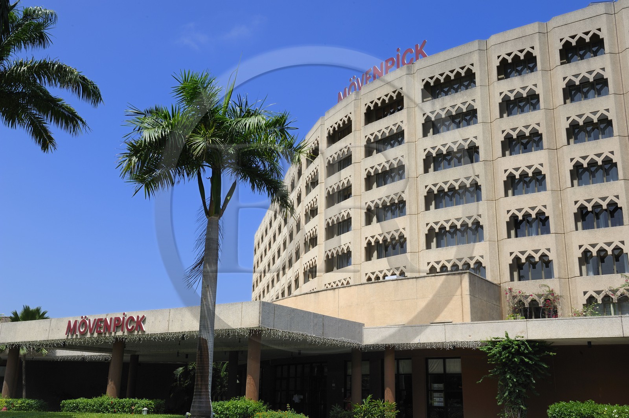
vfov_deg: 35.0
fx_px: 663
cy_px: 209
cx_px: 314
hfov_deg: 50.7
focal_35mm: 38
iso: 200
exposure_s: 1/125
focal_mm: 38
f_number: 14
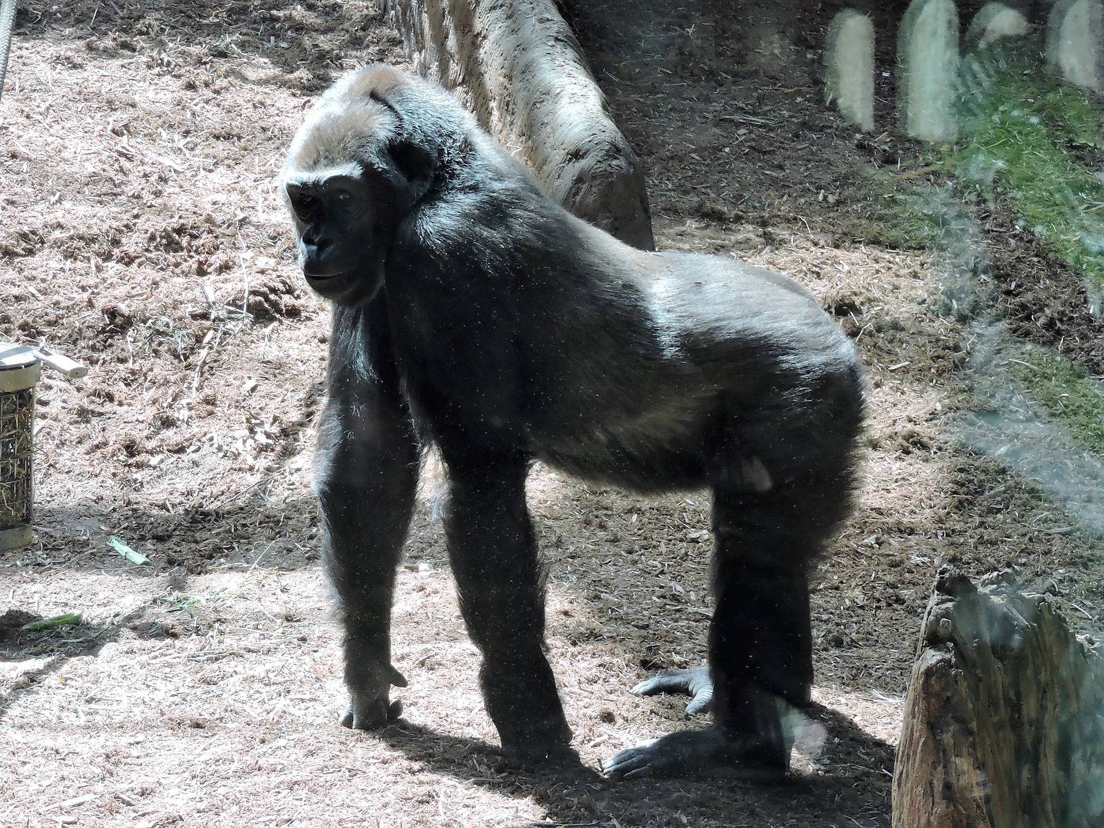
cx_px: 552
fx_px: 4624
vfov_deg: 10.2
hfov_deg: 13.6
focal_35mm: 145
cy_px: 414
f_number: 4.4
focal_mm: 25.9
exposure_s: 1/125
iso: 250
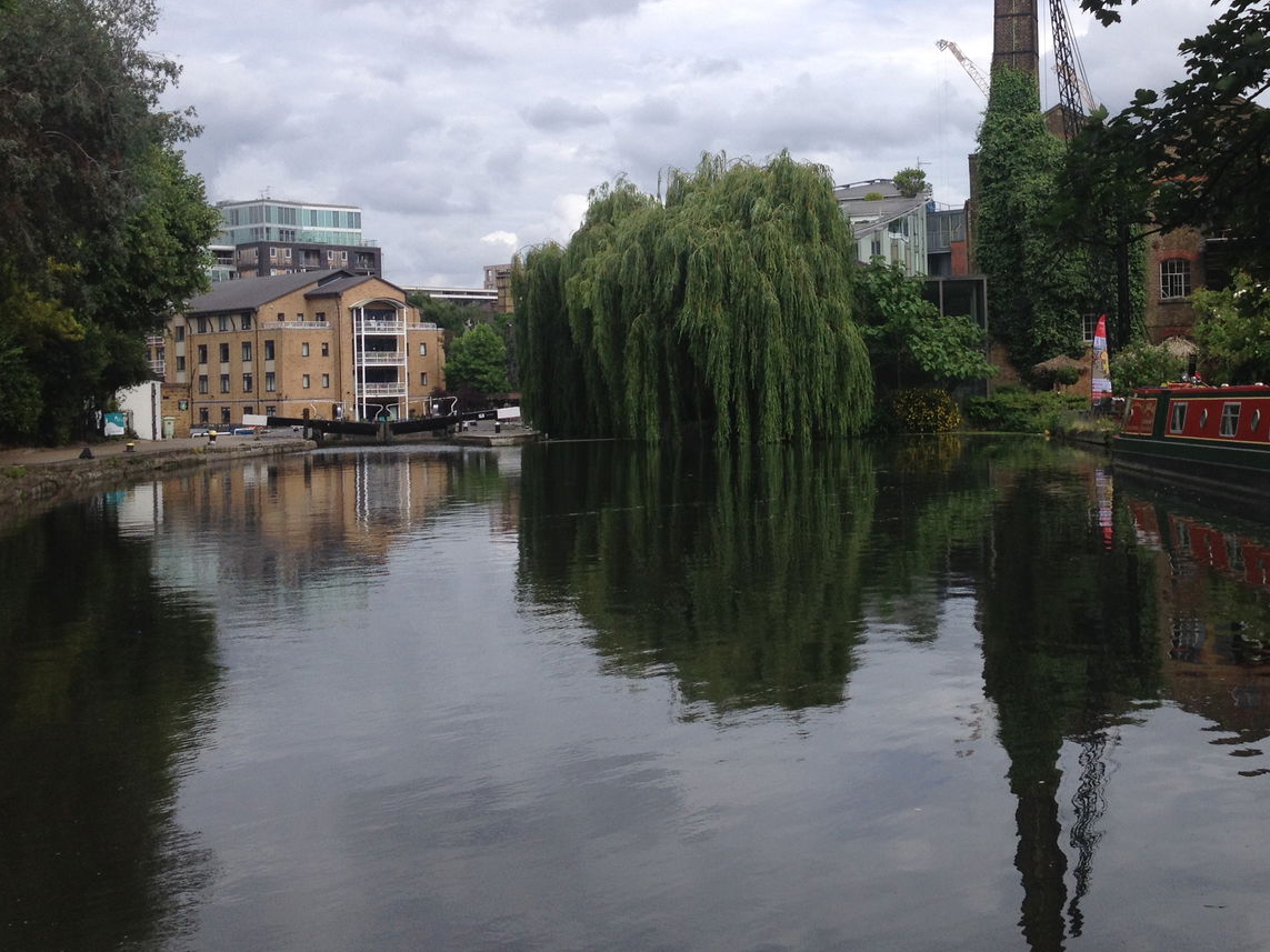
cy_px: 371
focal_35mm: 49
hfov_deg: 38.6
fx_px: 1798
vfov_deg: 29.6
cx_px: 827
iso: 50
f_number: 2.4
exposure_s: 1/1453
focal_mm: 4.28
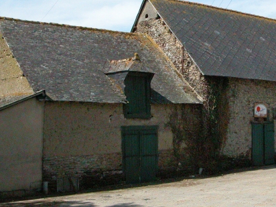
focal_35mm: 58
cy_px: 98
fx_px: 462
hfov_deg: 32.6
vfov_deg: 25.2
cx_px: 205
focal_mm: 8.9
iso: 800
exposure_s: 1/2358
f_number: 8
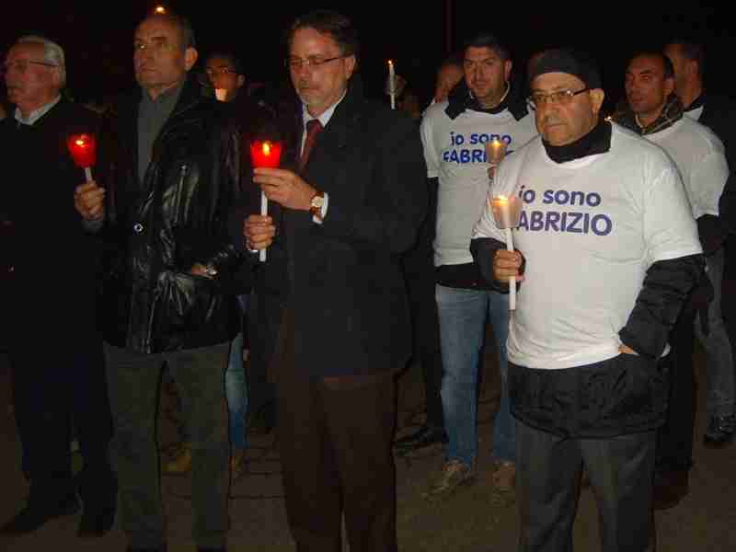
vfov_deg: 40.7
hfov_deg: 52.6
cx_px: 368
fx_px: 744
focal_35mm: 35
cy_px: 276
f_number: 2.8
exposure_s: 1/30
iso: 122
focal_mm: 7.4
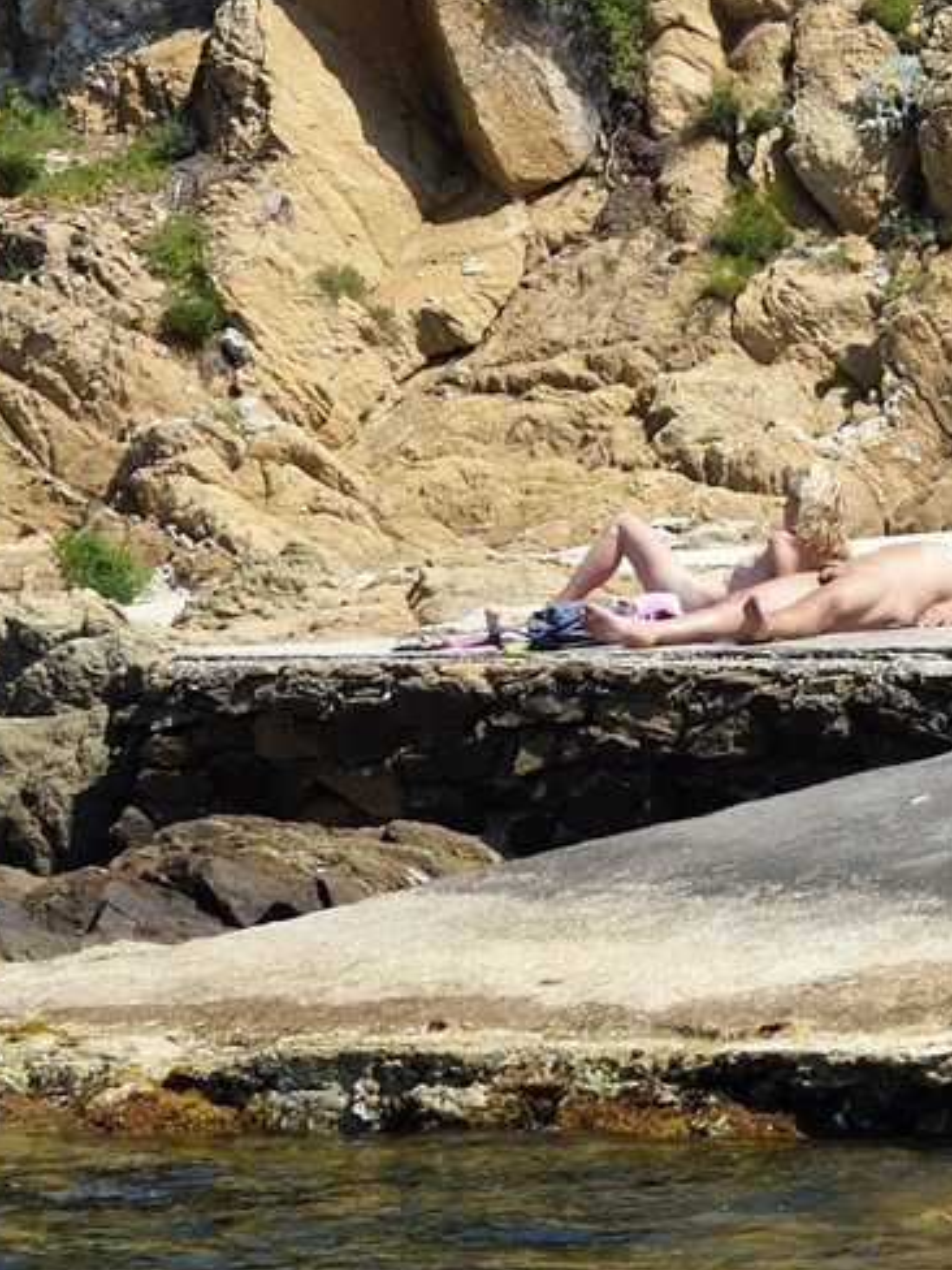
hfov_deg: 4.1
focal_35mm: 355
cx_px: 2003
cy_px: -1093
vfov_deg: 5.5
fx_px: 13017
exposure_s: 1/400
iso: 200
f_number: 10
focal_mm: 75
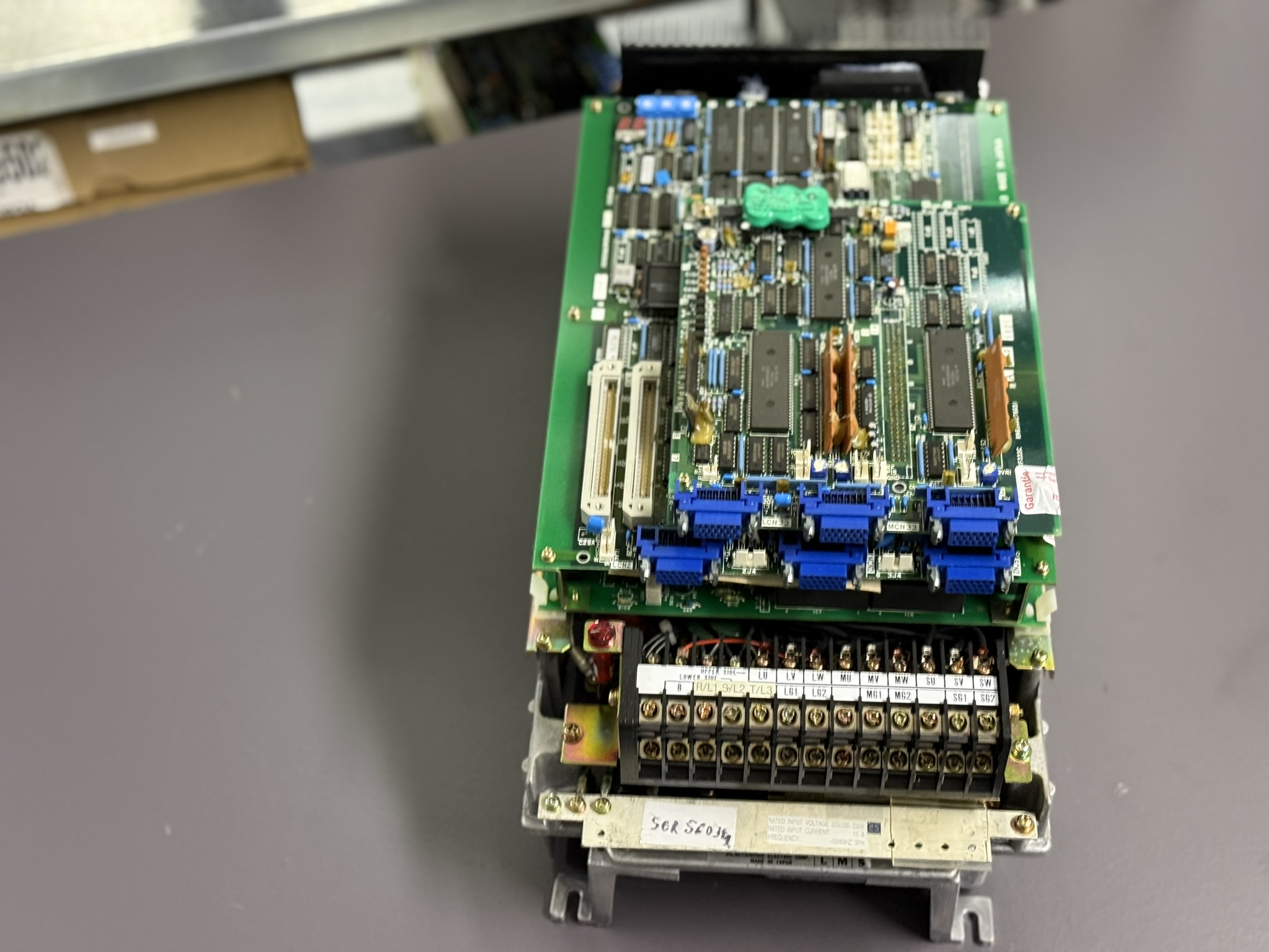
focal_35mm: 48
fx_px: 1760
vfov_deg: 30.3
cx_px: 634
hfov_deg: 39.7
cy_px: 476
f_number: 1.78
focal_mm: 6.76
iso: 320
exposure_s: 1/33
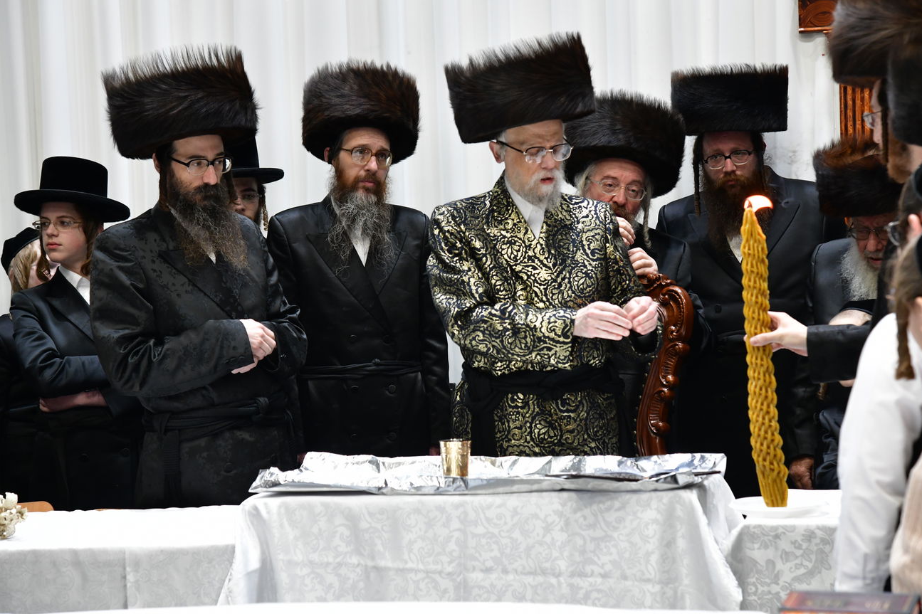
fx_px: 2381
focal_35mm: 93
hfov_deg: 21.9
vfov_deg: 14.7
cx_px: 474
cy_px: 286
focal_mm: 86
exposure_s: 1/100
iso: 2000
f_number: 5.6
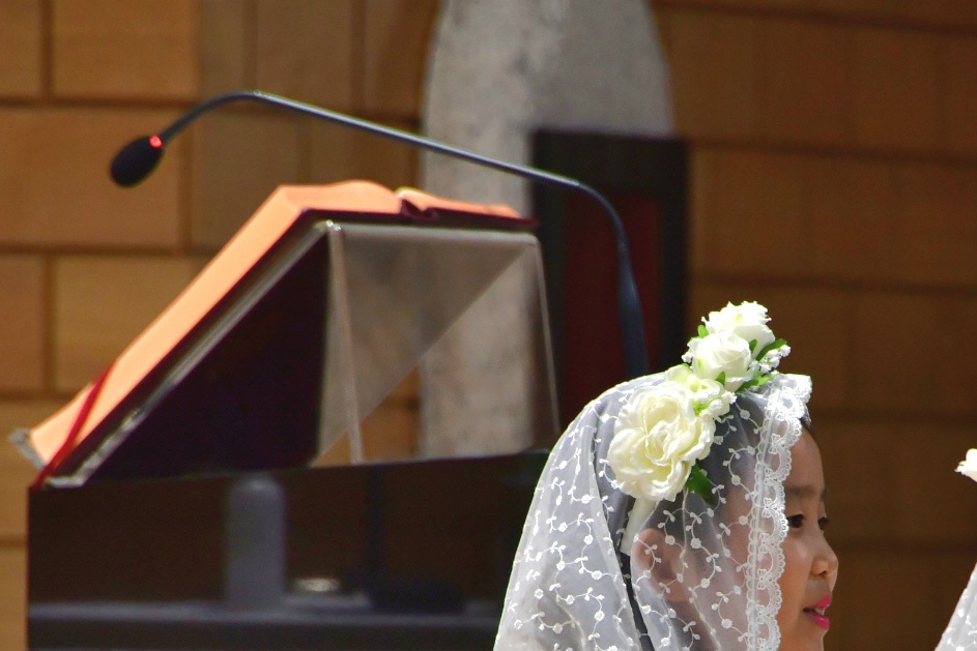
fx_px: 18646
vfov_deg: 2.0
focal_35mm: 687
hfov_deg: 3.0
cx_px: 644
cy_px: 573
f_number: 6.3
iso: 800
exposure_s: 1/125
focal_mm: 240
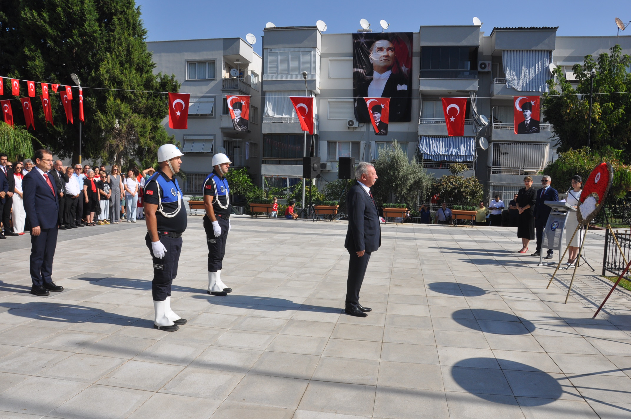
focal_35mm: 27
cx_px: 316
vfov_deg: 47.8
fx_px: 473
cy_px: 210
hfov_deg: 67.4
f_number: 14
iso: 200
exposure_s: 1/200
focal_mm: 18
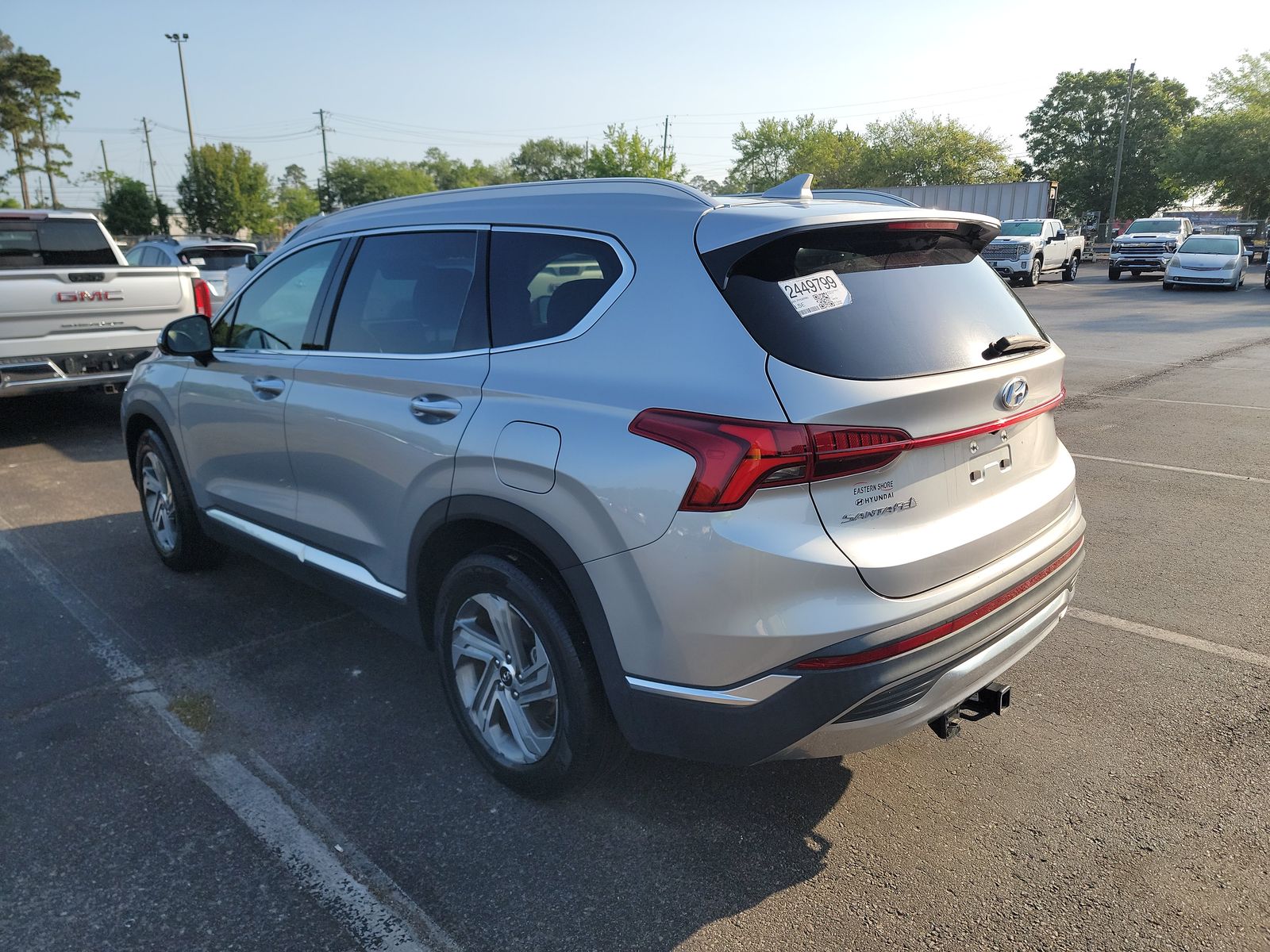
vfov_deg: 56.8
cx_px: 635
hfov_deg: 71.6
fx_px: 881
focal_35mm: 24
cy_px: 476
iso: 50
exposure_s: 1/513
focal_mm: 6.7
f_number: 1.8
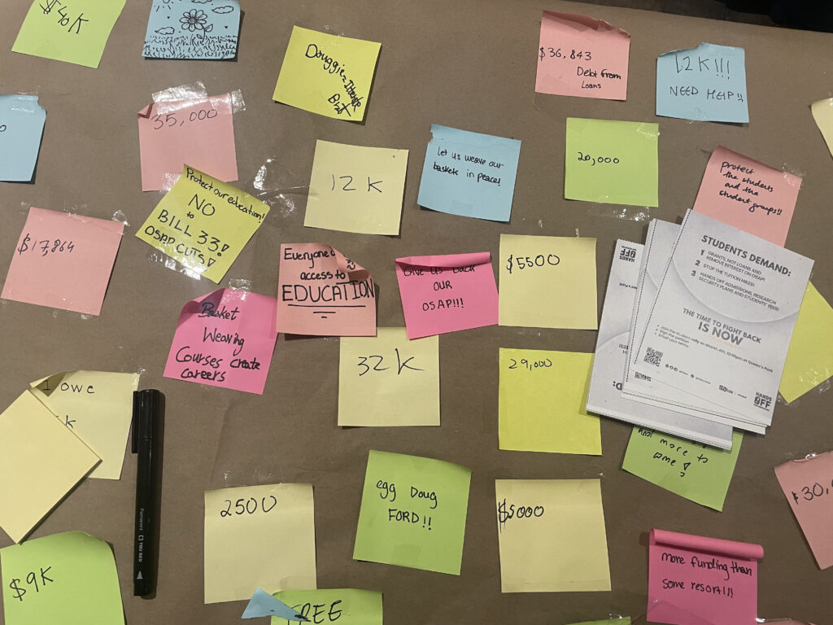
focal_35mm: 26
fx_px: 626
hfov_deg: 67.3
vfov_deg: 53.1
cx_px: 416
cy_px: 312
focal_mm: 4.2
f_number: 1.6
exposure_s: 1/60
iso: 160
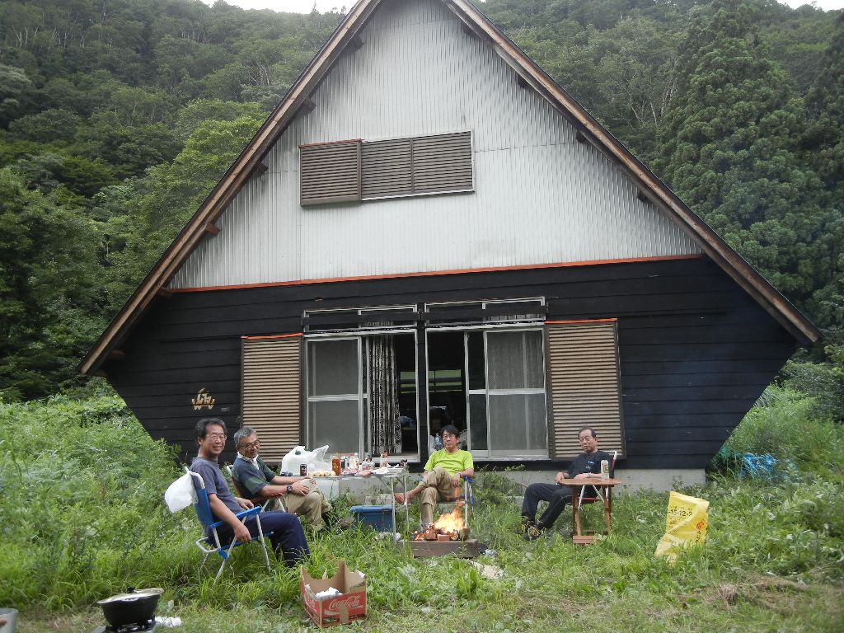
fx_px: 731
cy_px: 316
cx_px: 422
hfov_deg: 60.0
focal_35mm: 30
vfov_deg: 46.8
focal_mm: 5.4
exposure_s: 1/60
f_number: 3.5
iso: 160
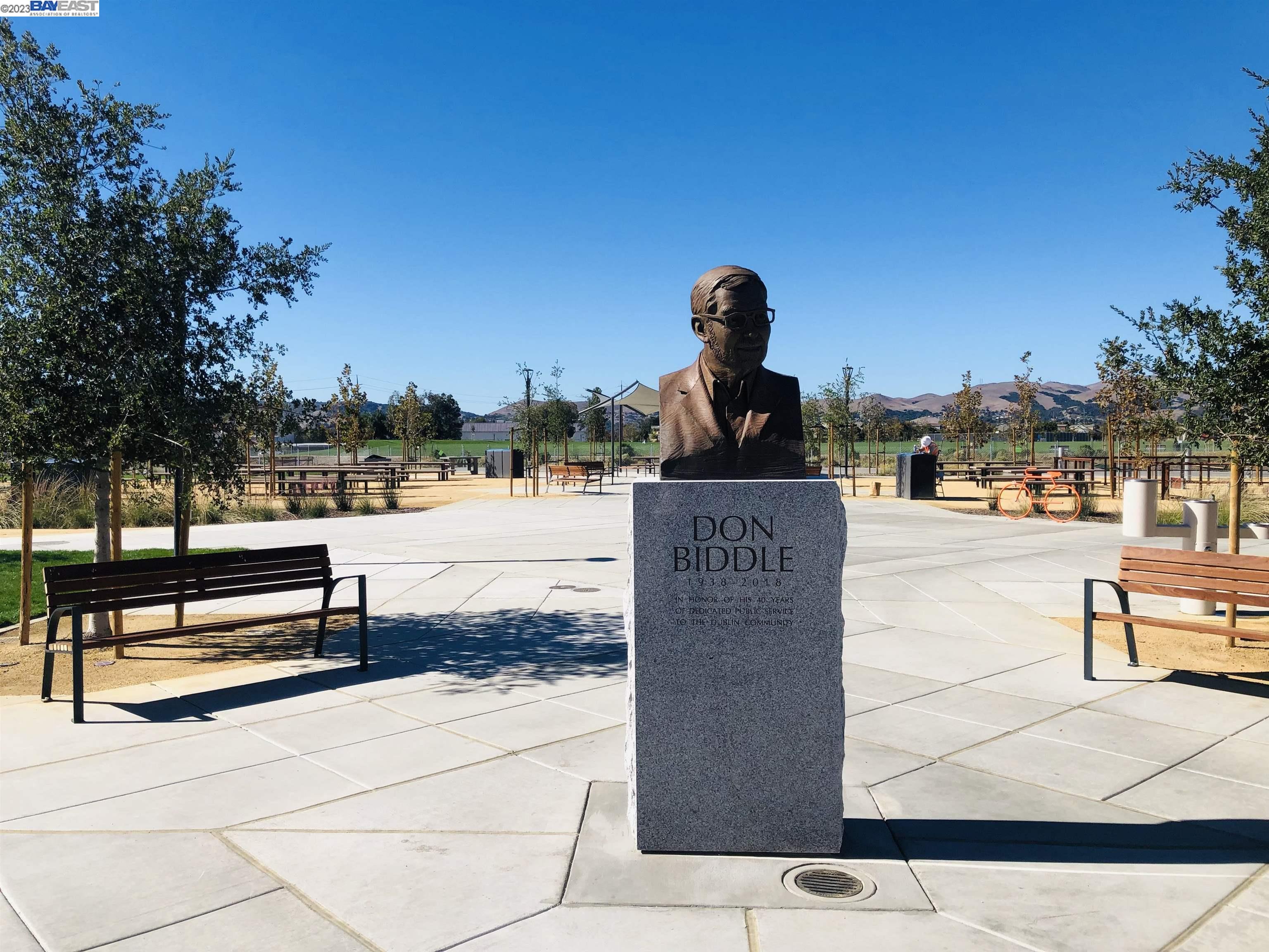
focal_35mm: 28
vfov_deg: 49.7
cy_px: 476
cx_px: 634
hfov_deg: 63.4
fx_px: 1026
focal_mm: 4
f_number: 1.8
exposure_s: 1/2667
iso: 25
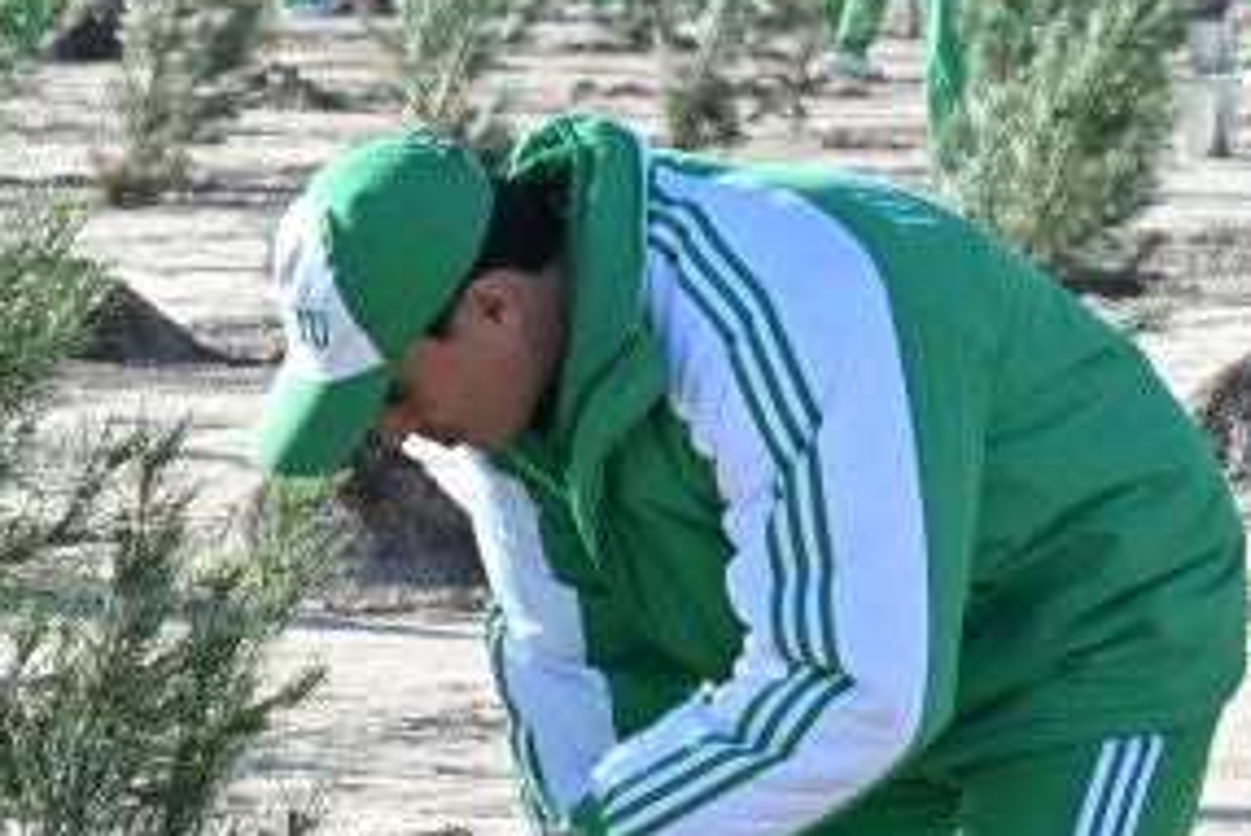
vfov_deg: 3.7
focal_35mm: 370
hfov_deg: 5.6
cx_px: 70
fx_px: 12863
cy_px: 184
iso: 320
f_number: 10
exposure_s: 1/320
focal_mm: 70
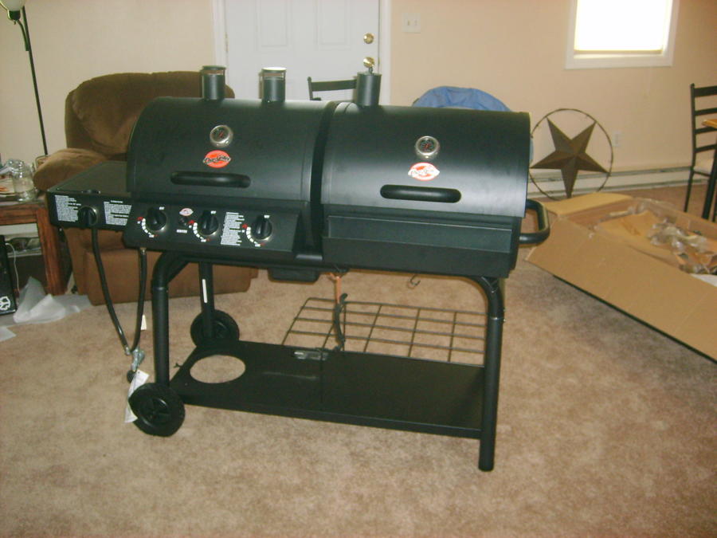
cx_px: 358
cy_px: 269
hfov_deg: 52.6
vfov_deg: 40.7
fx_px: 725
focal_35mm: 35
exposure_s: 1/30
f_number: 2.8
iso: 245
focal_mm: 5.8
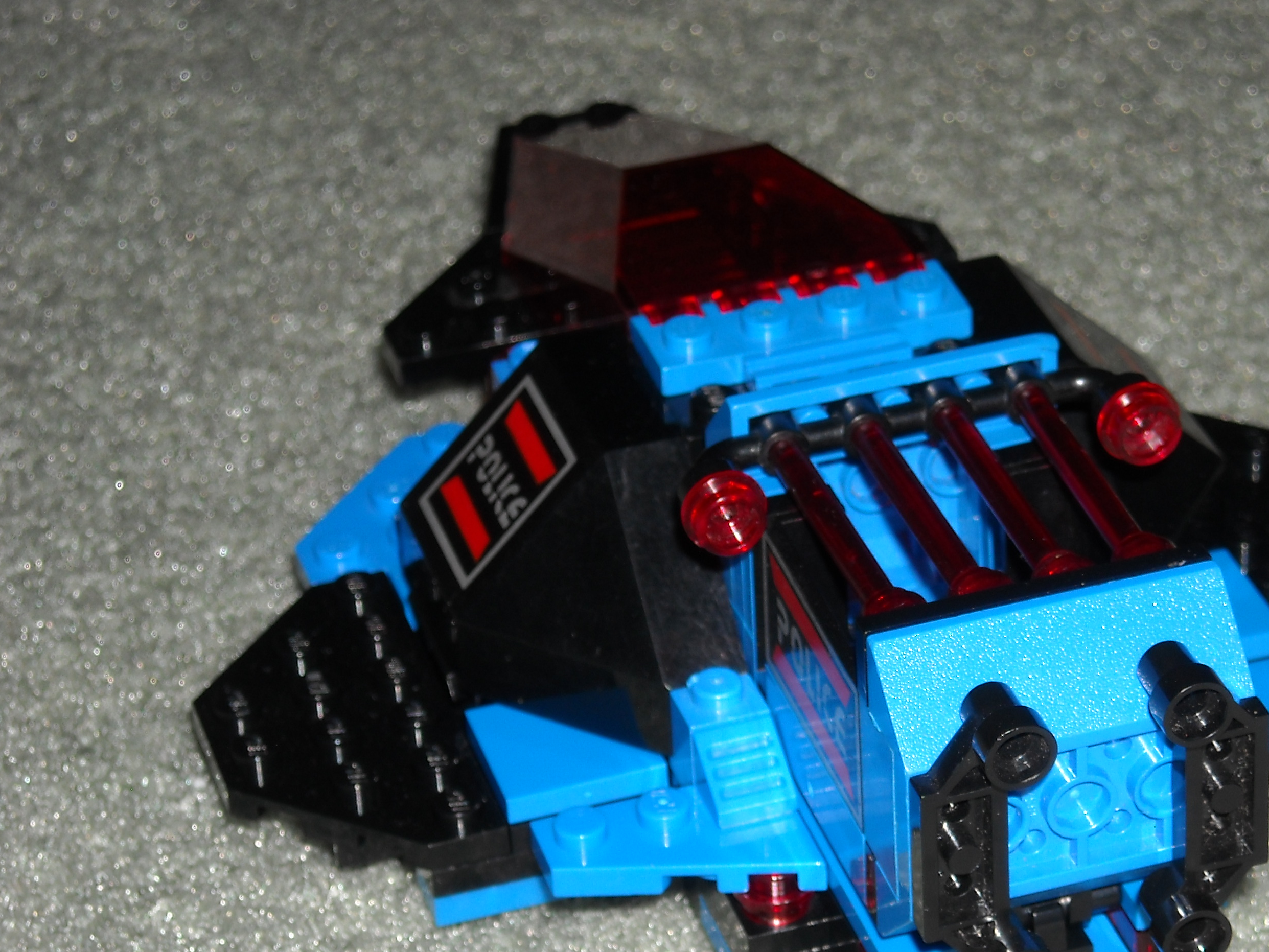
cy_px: 576
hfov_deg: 14.3
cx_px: 788
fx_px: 5060
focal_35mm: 138
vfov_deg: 10.7
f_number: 4.7
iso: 64
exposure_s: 1/125
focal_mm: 17.1
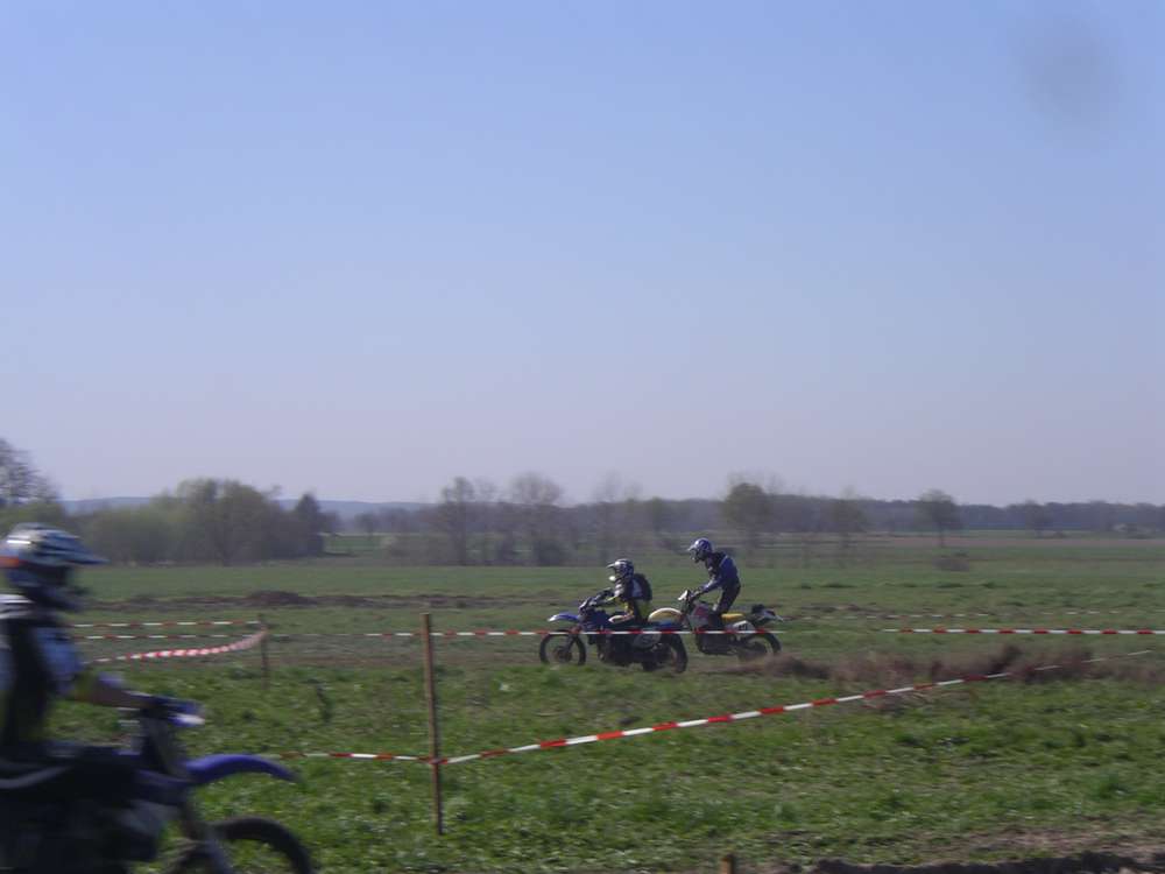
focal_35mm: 104
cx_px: 582
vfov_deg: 14.2
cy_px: 437
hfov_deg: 18.9
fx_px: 3500
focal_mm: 16
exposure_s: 1/125
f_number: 9.6
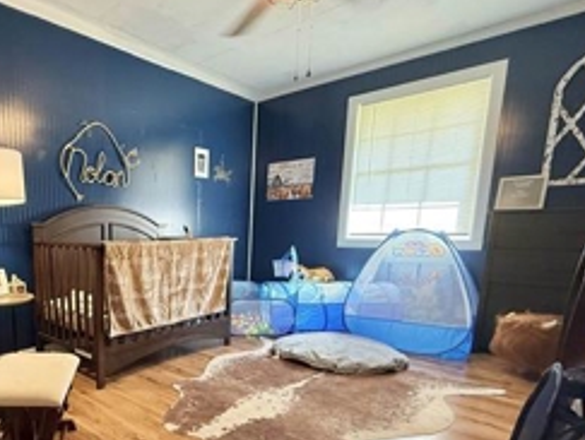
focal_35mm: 23
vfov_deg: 57.6
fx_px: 389
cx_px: 120
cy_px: 296
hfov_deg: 67.2
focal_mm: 2.22
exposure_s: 1/60
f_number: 2.2
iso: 500
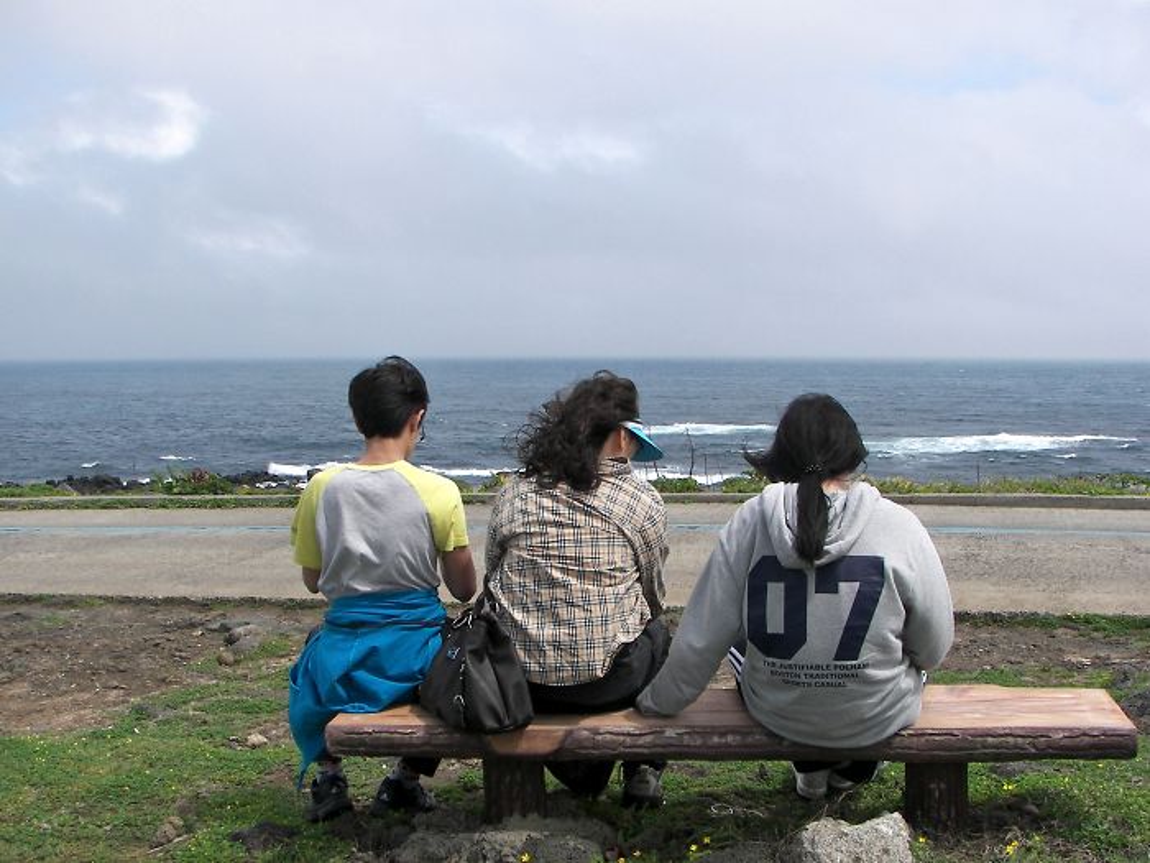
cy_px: 432
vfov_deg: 32.9
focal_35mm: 44
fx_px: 1462
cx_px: 575
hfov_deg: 42.9
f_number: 4
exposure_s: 1/640
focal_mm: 7.3
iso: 50
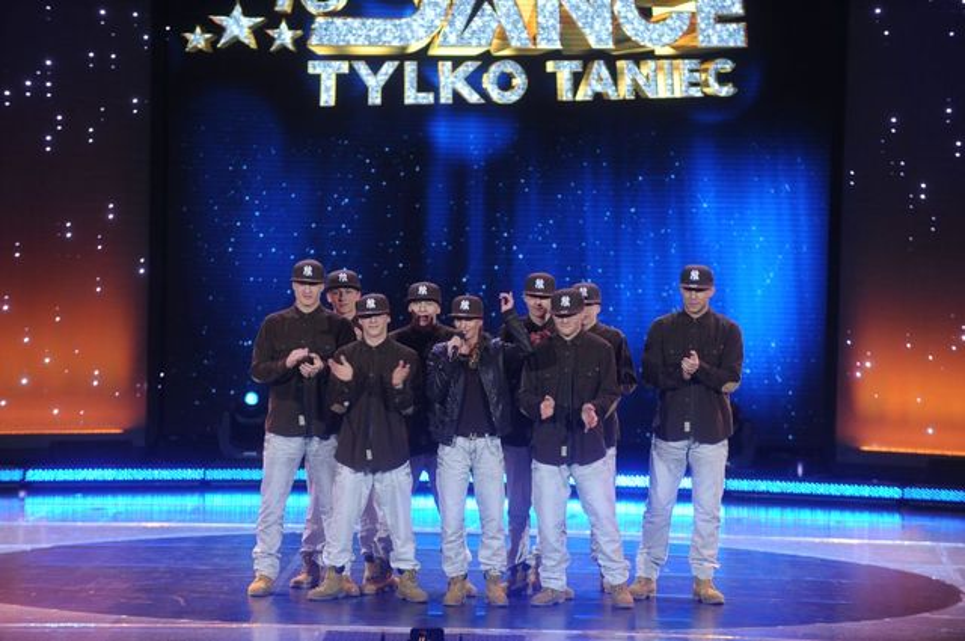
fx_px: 5354
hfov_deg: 10.3
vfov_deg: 6.8
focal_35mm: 200
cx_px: 482
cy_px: 320
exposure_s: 1/160
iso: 2000
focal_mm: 200
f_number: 4.5
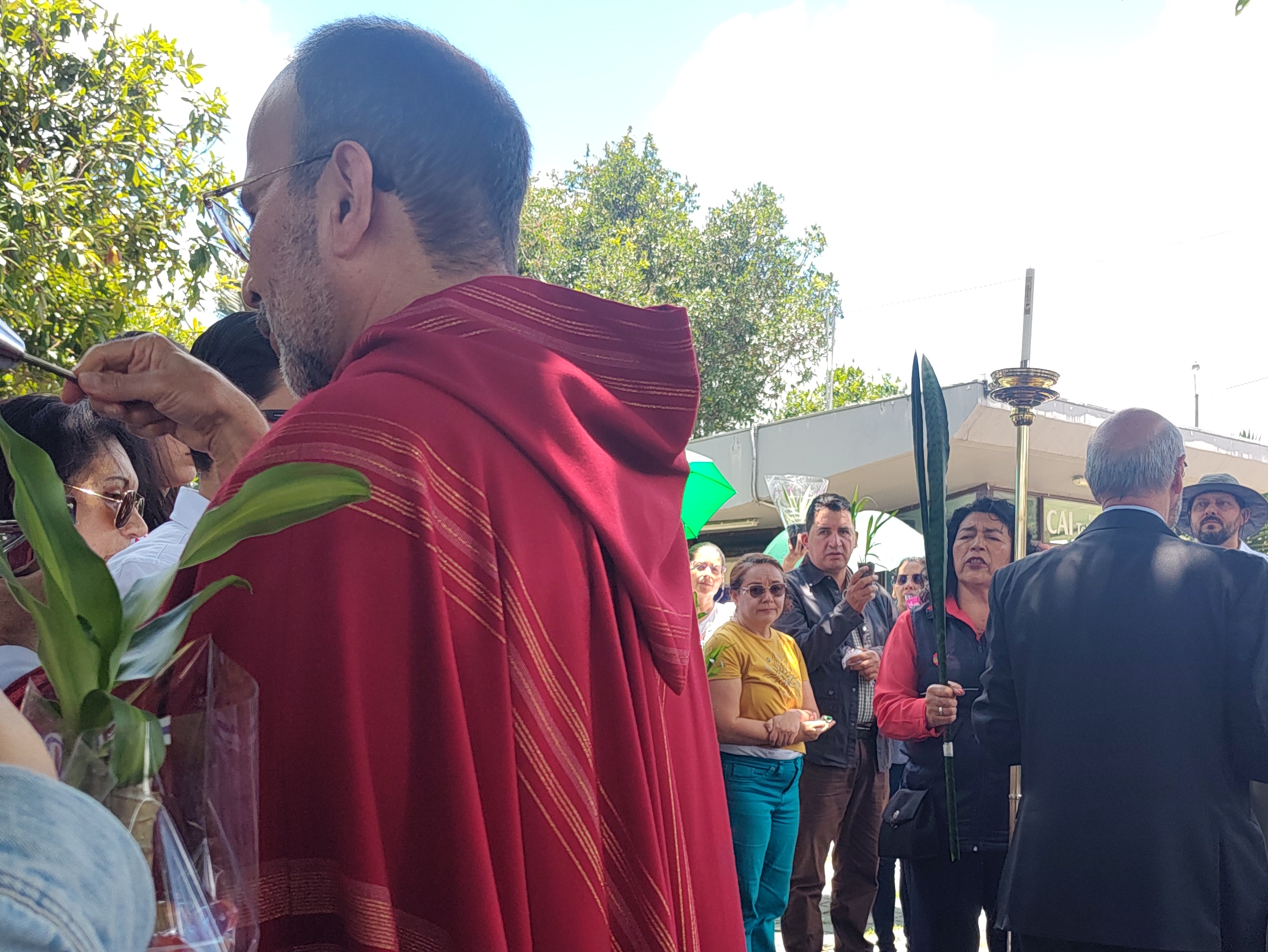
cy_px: 679
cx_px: 687
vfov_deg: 38.0
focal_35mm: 37
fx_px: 1355
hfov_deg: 50.1
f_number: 1.8
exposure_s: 1/334
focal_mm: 5.56
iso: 100
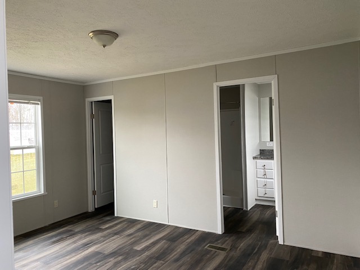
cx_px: 180
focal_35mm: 26
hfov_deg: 67.3
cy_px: 135
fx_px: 270
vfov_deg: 53.1
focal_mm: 4.25
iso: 250
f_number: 1.8
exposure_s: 1/60
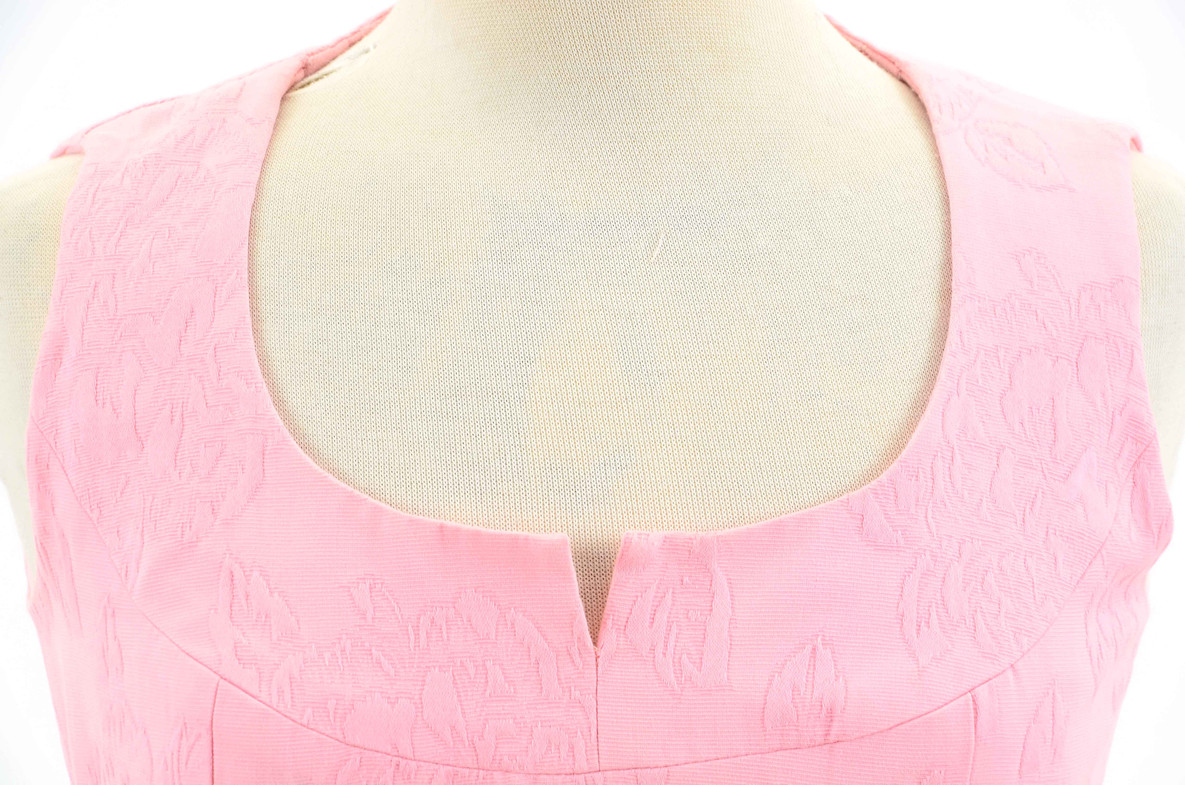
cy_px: 392
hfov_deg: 13.1
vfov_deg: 8.7
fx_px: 5174
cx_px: 592
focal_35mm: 158
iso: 160
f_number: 8
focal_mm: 105
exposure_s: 1/60
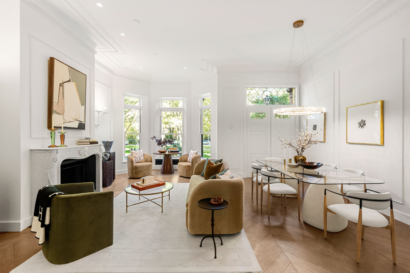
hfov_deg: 96.7
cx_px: 205
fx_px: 182
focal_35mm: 16
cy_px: 136
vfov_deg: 73.7
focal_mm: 16
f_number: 9
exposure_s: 1/8
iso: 640
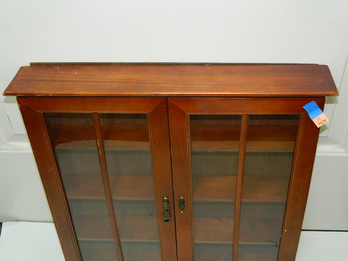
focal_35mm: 47
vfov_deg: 30.9
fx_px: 472
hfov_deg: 40.4
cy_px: 130
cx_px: 174
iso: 200
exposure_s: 1/50
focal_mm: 8.4
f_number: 3.6
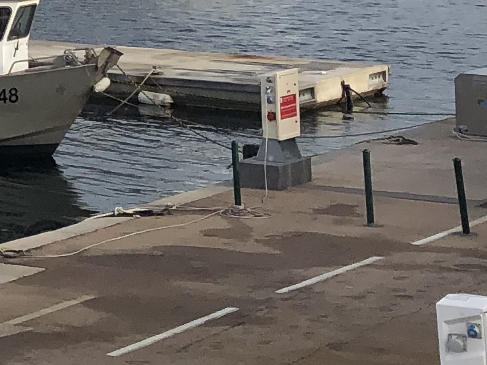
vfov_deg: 9.2
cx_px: -575
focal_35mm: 155
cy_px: -265
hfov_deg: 11.2
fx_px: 2181
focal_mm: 3.99
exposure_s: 1/1499
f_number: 1.8
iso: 20
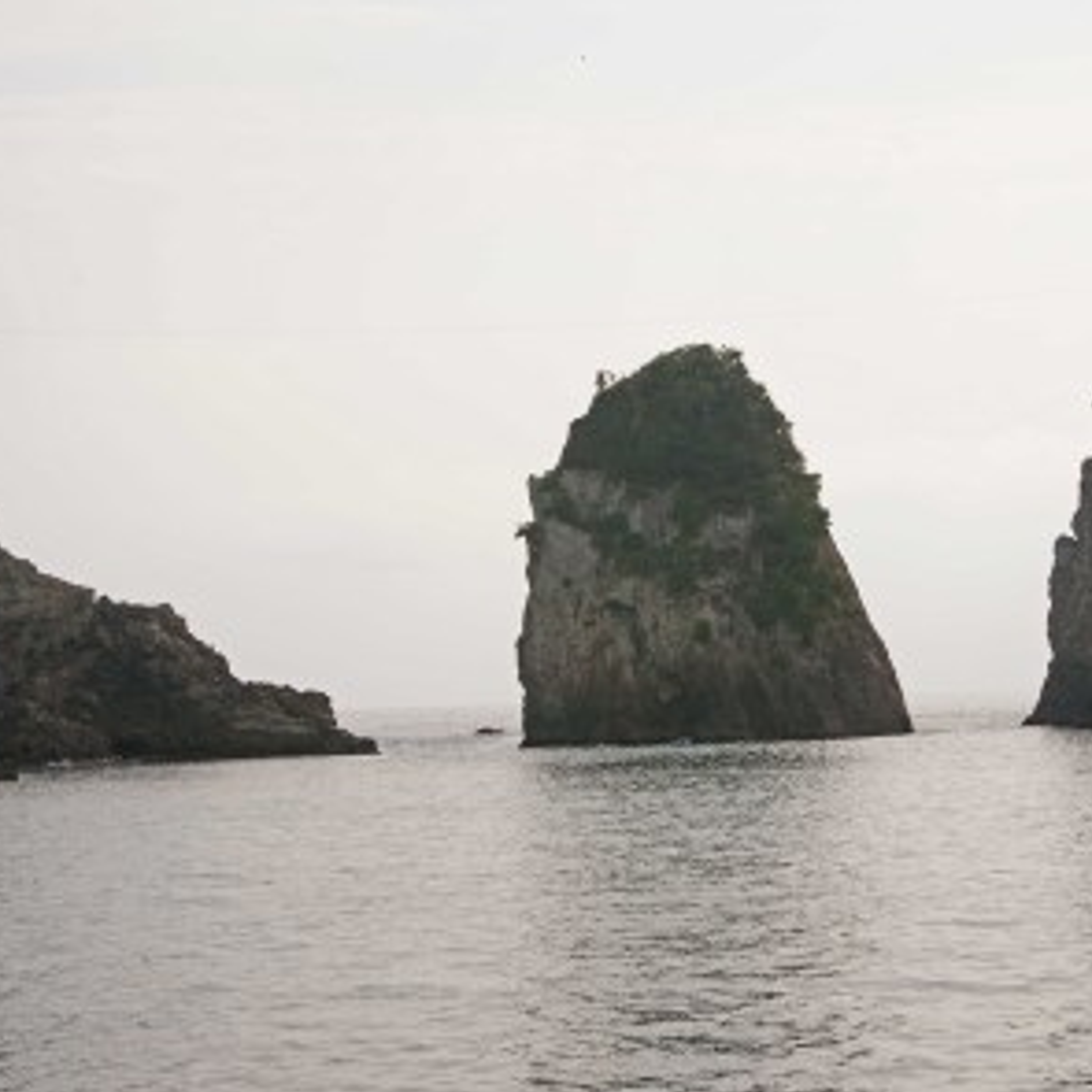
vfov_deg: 24.0
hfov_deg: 24.0
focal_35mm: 72
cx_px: 574
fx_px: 2570
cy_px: 583
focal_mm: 50
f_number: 13
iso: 200
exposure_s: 1/250
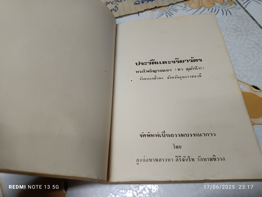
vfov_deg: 56.8
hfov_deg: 71.6
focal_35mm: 24
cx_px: 131
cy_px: 98
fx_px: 182
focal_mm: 5.31
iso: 1187
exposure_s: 1/50
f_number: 1.7
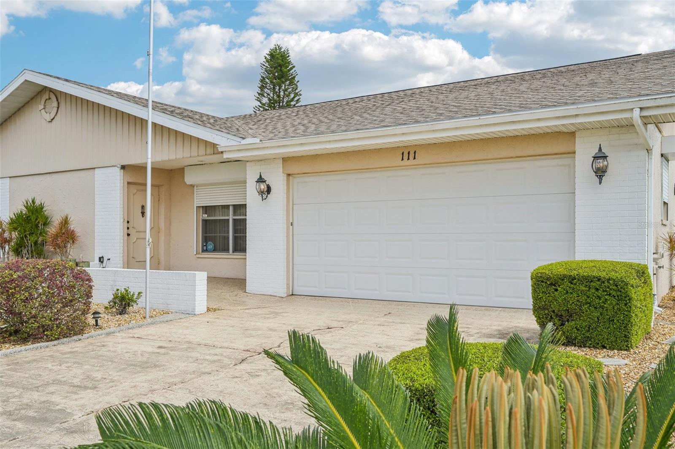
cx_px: 338
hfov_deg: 62.0
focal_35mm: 30
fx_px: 562
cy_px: 224
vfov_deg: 43.5
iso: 400
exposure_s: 1/1250
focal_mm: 30
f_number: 8
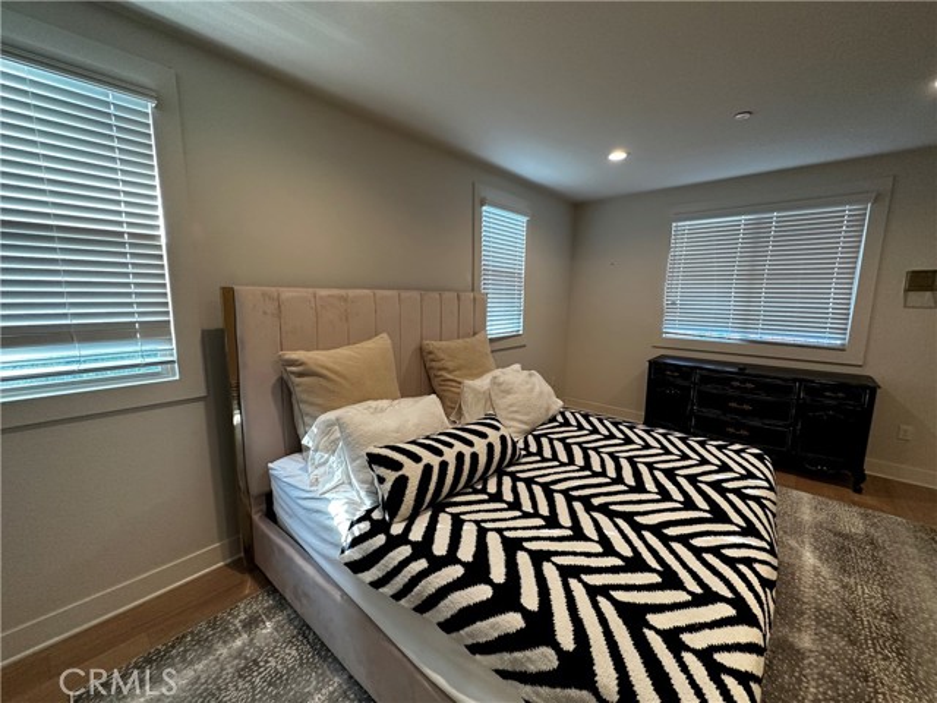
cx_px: 468
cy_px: 352
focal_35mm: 14
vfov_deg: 85.7
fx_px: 379
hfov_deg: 102.1
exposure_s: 1/120
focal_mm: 2.22
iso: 250
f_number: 2.2
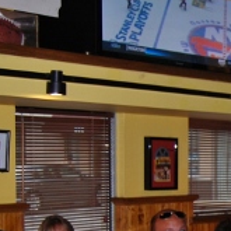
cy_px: 244
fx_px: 858
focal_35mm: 114
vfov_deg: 15.0
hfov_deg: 14.4
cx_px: 343
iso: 200
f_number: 3.8
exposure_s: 1/60
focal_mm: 23
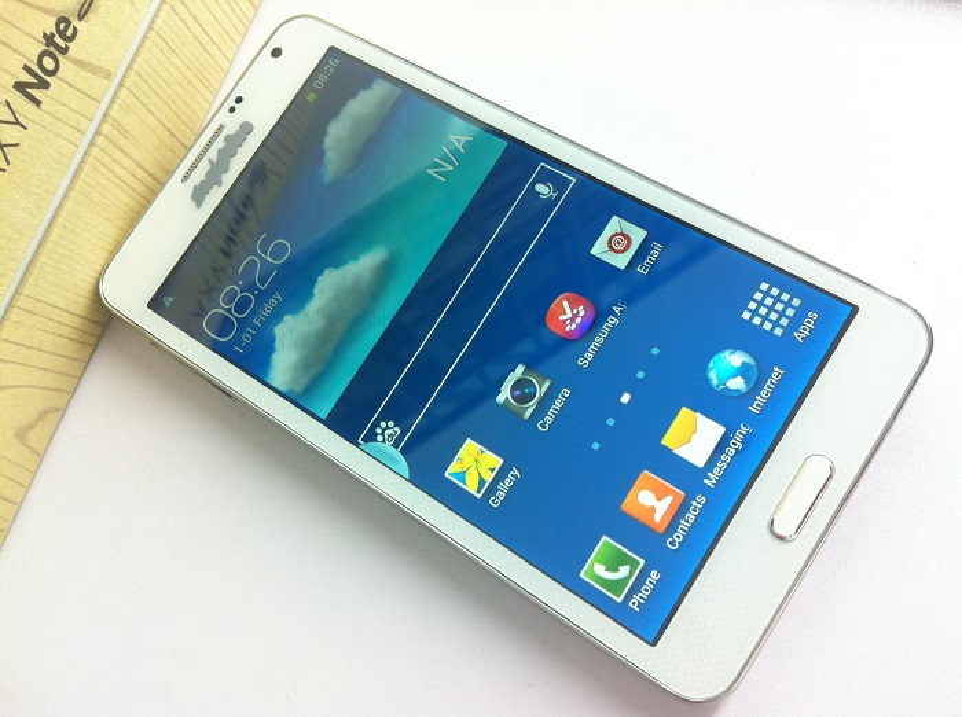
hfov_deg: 52.7
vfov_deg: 40.6
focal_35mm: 35
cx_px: 481
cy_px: 358
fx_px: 971
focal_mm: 3.85
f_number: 2.8
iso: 80
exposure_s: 1/25
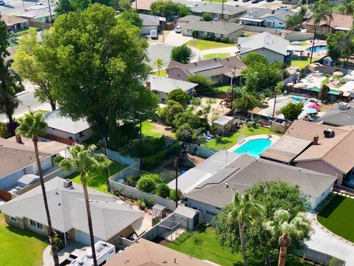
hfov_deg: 35.5
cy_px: 248
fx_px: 552
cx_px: 155
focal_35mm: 54
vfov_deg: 26.0
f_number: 1.7
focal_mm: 6.72
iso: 140
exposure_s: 1/180
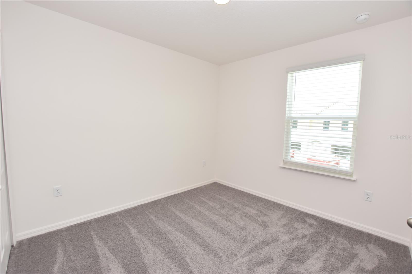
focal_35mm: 15
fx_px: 172
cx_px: 206
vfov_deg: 77.3
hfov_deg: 100.4
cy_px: 137
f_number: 5
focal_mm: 10
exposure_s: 1/100
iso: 200
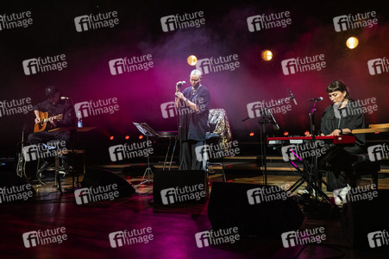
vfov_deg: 38.8
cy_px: 130
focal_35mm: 34
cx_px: 194
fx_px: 367
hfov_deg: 55.8
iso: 2500
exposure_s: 1/250
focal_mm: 34
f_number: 6.3
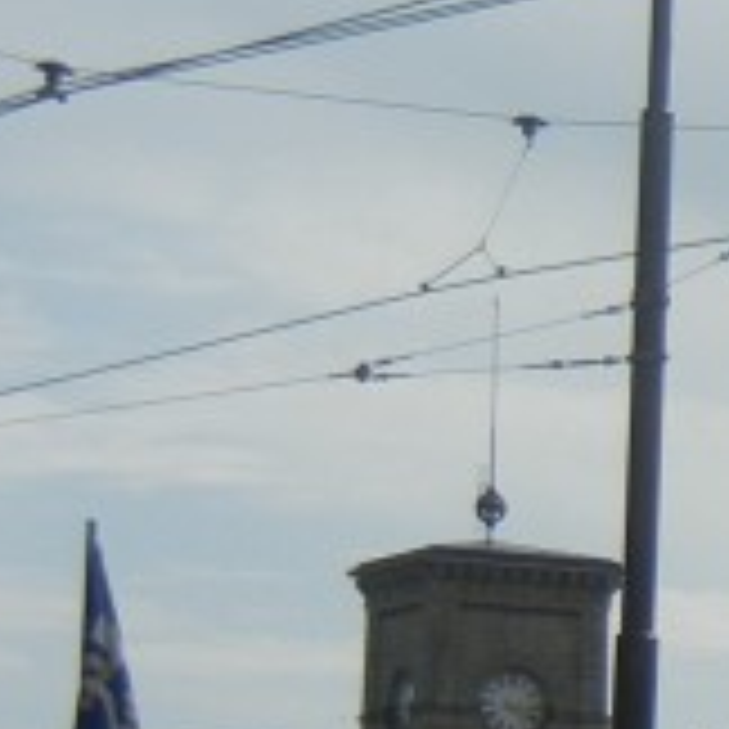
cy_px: 680
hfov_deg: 6.5
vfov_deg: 7.0
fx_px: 5980
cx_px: 2016
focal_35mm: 251
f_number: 7.6
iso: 160
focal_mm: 8.1
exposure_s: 1/550
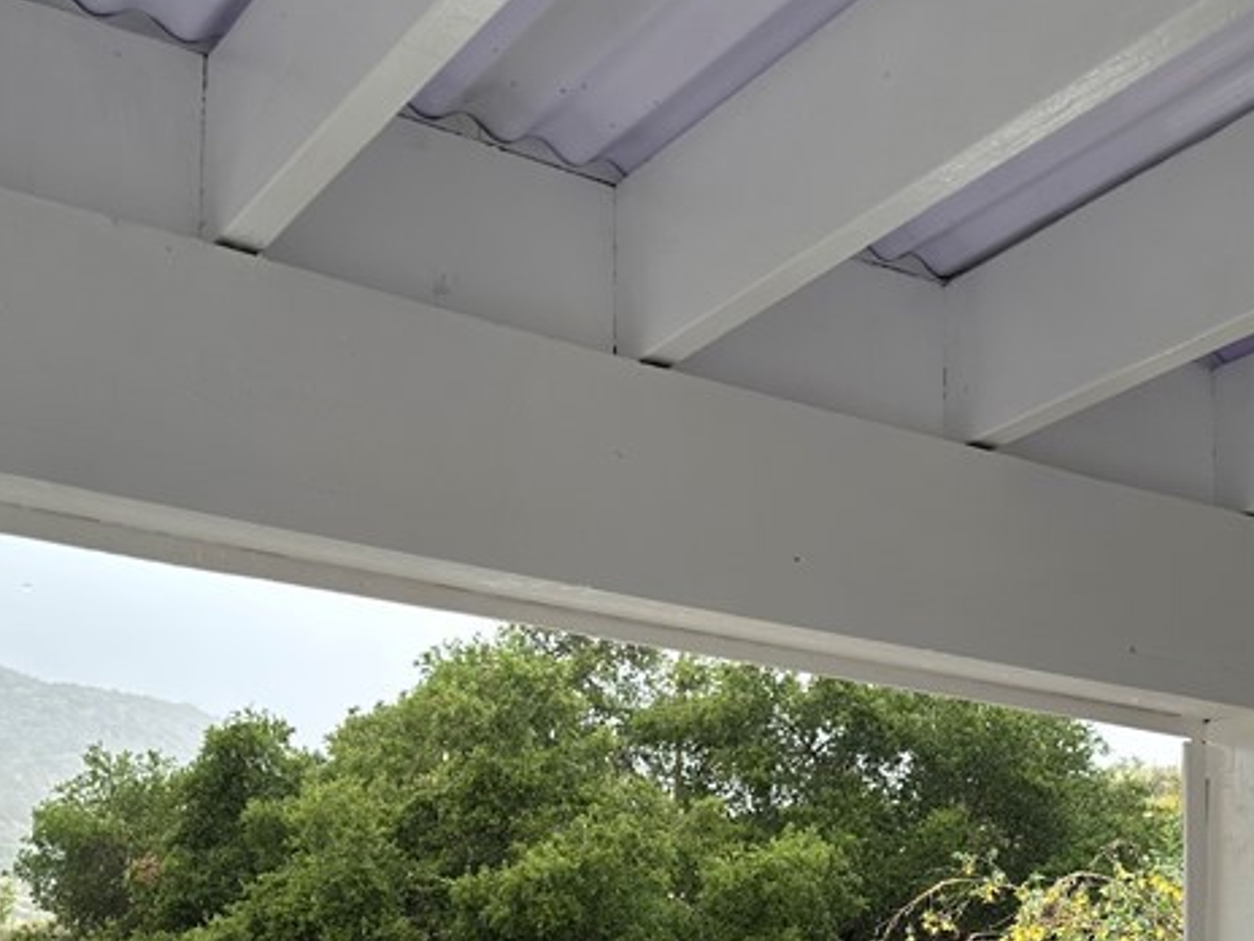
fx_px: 1920
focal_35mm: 53
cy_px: 833
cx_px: 597
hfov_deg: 36.2
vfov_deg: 26.7
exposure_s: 1/379
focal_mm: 6.86
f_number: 1.78
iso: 80
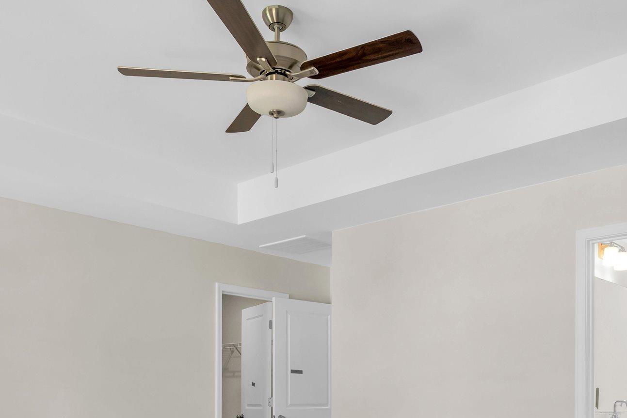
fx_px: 662
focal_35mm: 38
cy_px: 419
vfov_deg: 32.3
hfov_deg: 50.6
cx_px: 349
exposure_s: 1/25
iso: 320
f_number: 9
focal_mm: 16
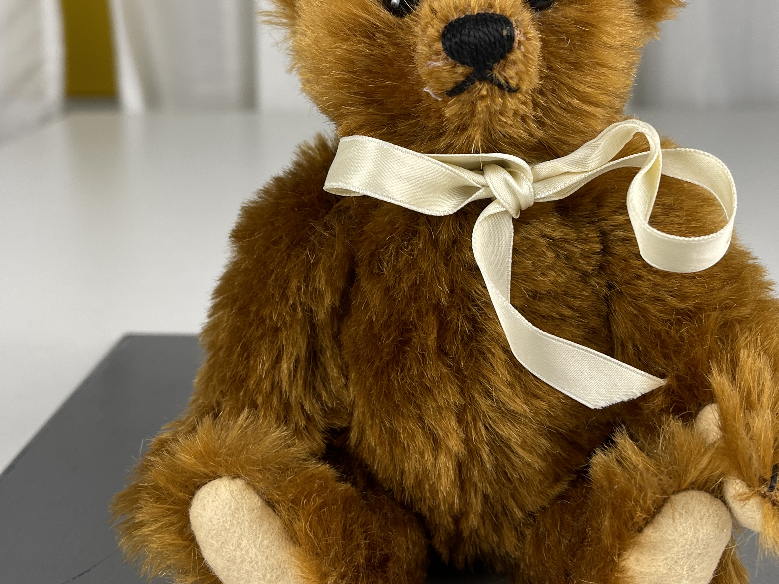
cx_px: 402
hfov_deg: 41.2
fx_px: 1035
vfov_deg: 31.4
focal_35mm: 46
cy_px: 217
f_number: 1.6
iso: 32
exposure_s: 1/100
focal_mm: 5.1
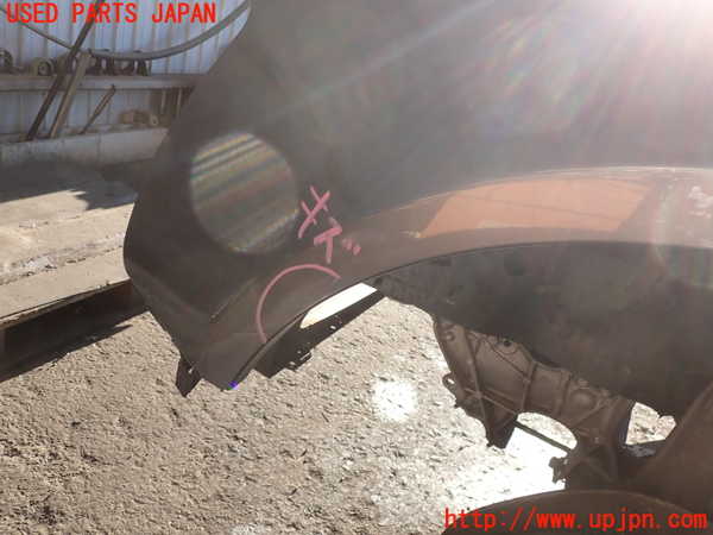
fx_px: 618
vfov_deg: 46.8
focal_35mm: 30
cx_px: 356
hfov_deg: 60.0
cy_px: 268
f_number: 3.2
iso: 100
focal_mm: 5.4
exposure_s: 1/200
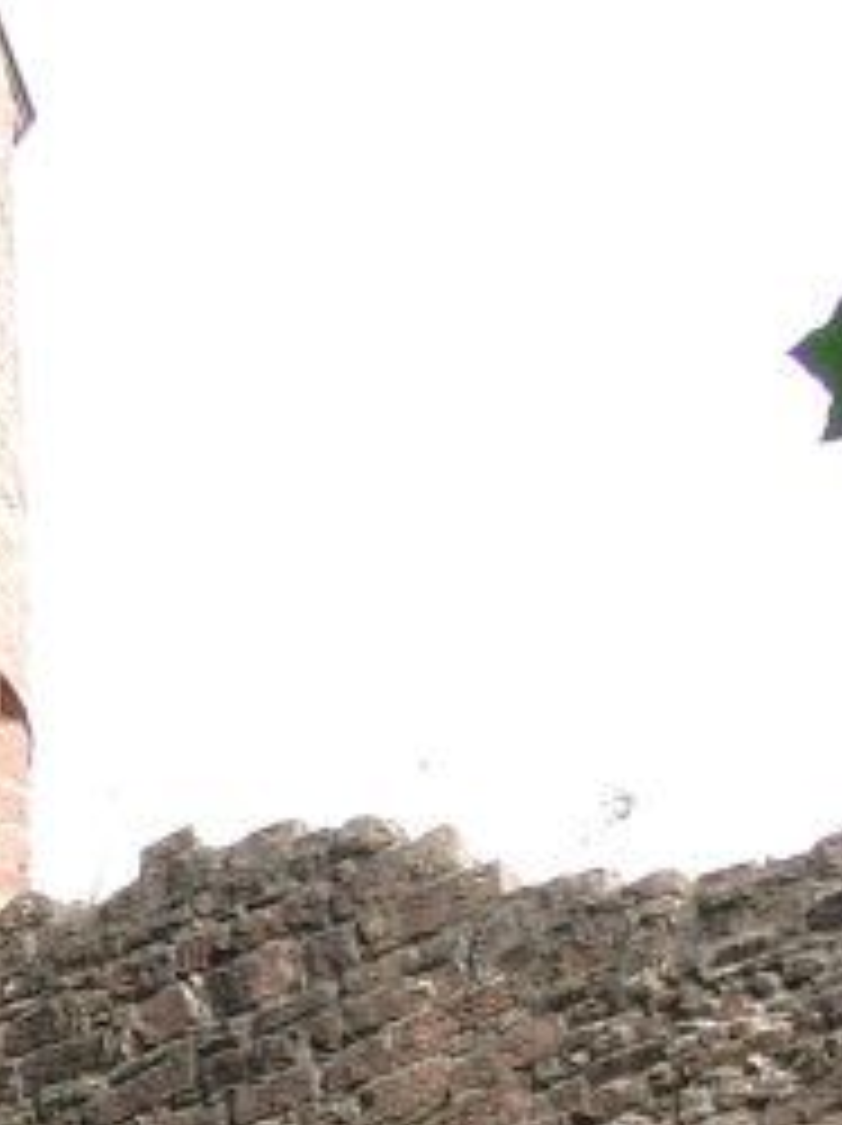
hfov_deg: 13.4
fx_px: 3541
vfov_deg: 17.2
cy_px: 1354
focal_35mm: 109
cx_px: 36
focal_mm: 7.13
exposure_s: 1/149
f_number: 4
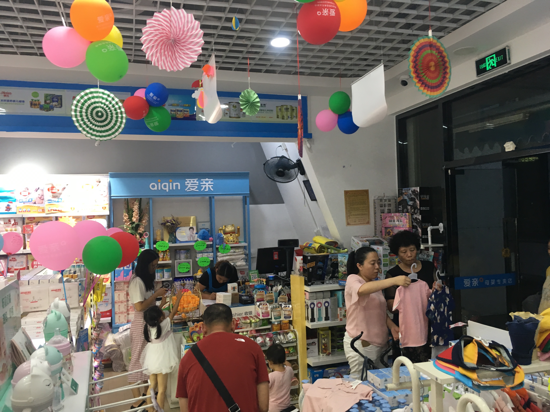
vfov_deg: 48.2
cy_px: 206
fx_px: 461
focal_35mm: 29
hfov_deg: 61.7
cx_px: 275
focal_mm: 4.15
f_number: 2.2
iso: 50
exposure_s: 1/33
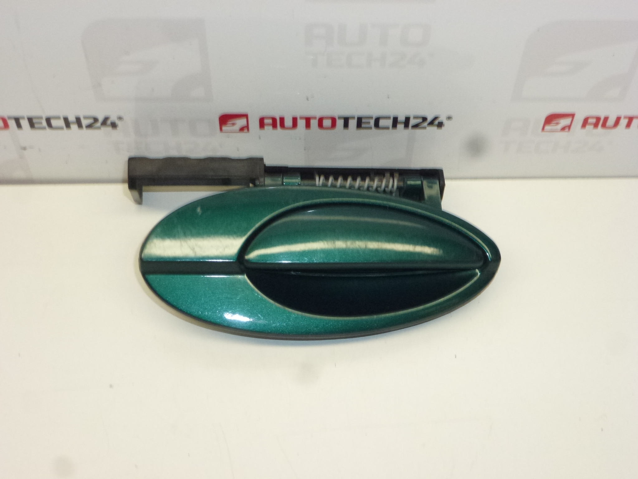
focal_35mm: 52
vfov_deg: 28.0
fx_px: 958
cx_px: 319
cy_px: 240
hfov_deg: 36.8
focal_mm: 9.4
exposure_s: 1/200
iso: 400
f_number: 4.3
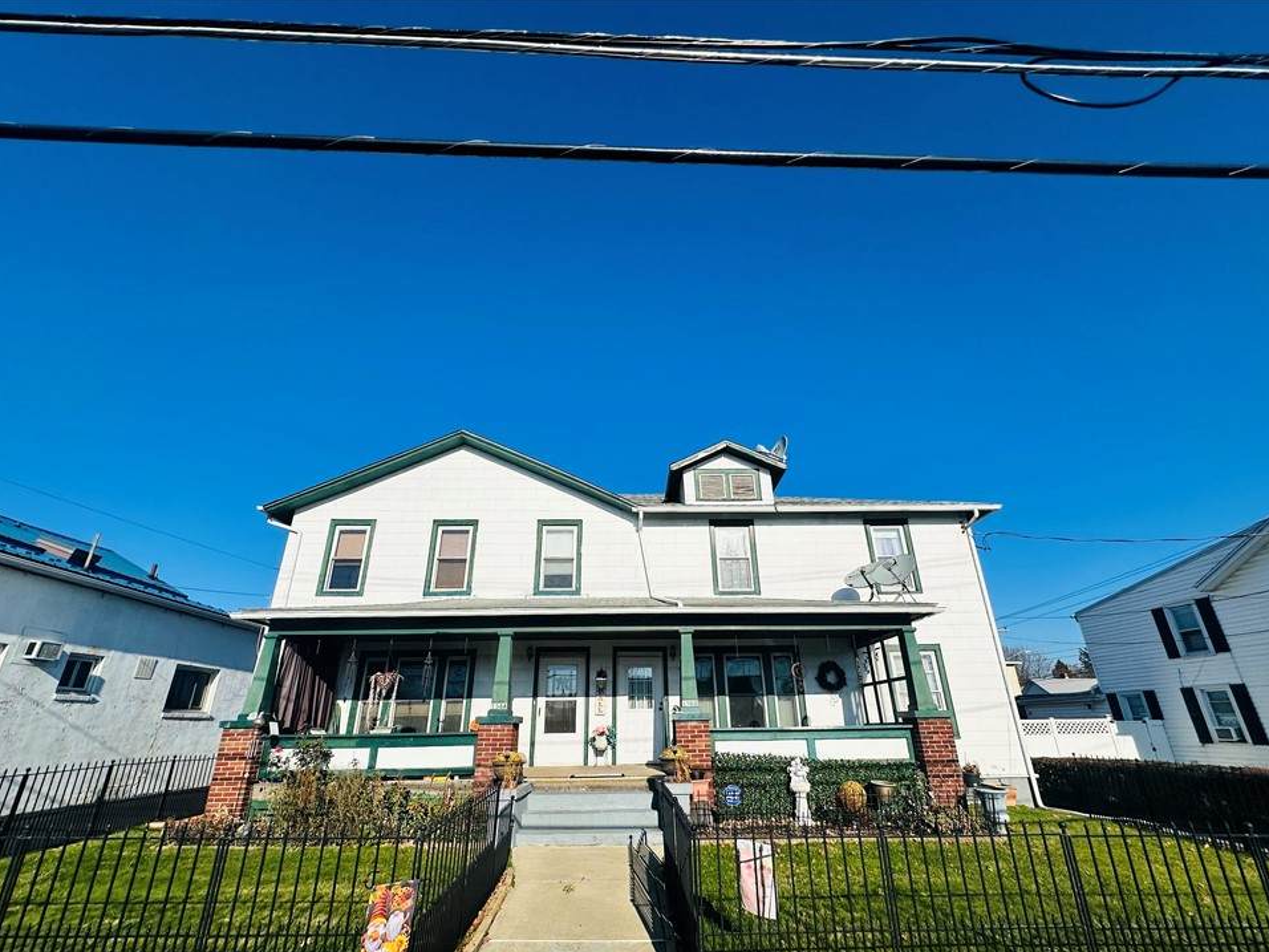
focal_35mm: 15
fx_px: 550
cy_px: 507
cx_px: 634
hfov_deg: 98.2
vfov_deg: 81.6
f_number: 2.2
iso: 50
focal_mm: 2.22
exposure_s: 1/6135
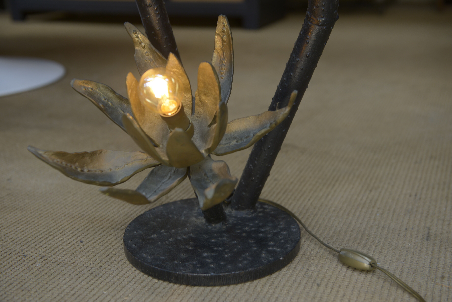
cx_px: 226
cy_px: 151
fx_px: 603
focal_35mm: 48
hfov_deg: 41.1
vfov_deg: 28.1
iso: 200
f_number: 4
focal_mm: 48
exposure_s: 1/50
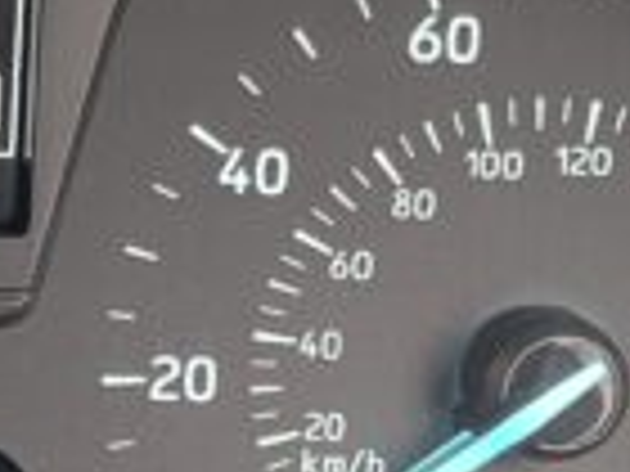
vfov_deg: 10.0
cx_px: -454
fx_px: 2694
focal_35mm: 148
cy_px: 169
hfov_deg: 12.4
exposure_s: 1/60
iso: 200
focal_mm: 5.1
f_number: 1.6
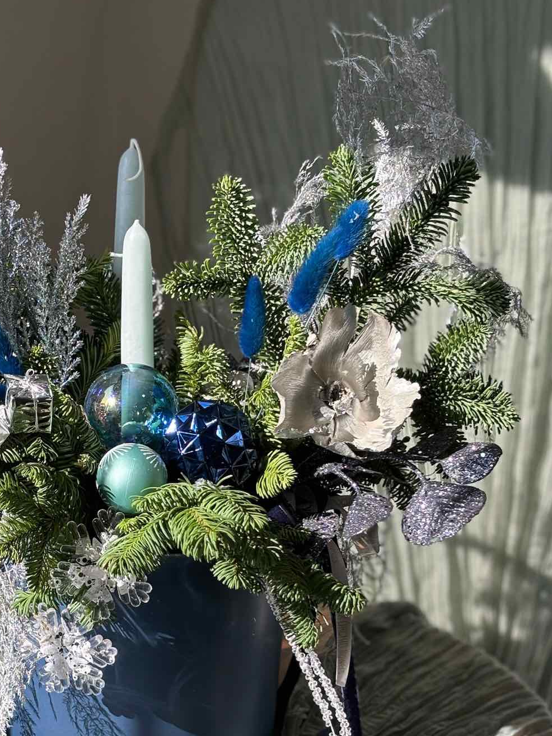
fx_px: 1722
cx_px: 180
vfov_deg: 24.0
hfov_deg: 18.2
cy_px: 514
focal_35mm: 81
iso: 32
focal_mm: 5.96
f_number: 1.6
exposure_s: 1/927
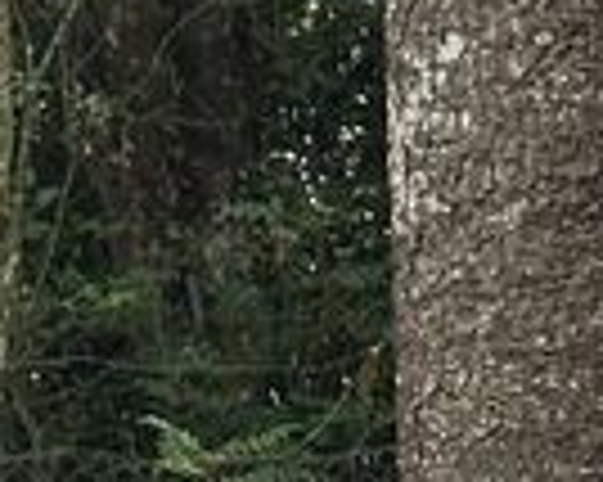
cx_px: 1280
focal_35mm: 333
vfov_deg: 4.4
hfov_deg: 5.7
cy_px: 1500
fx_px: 5939
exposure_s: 1/251
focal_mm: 6.86
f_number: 1.78
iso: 50
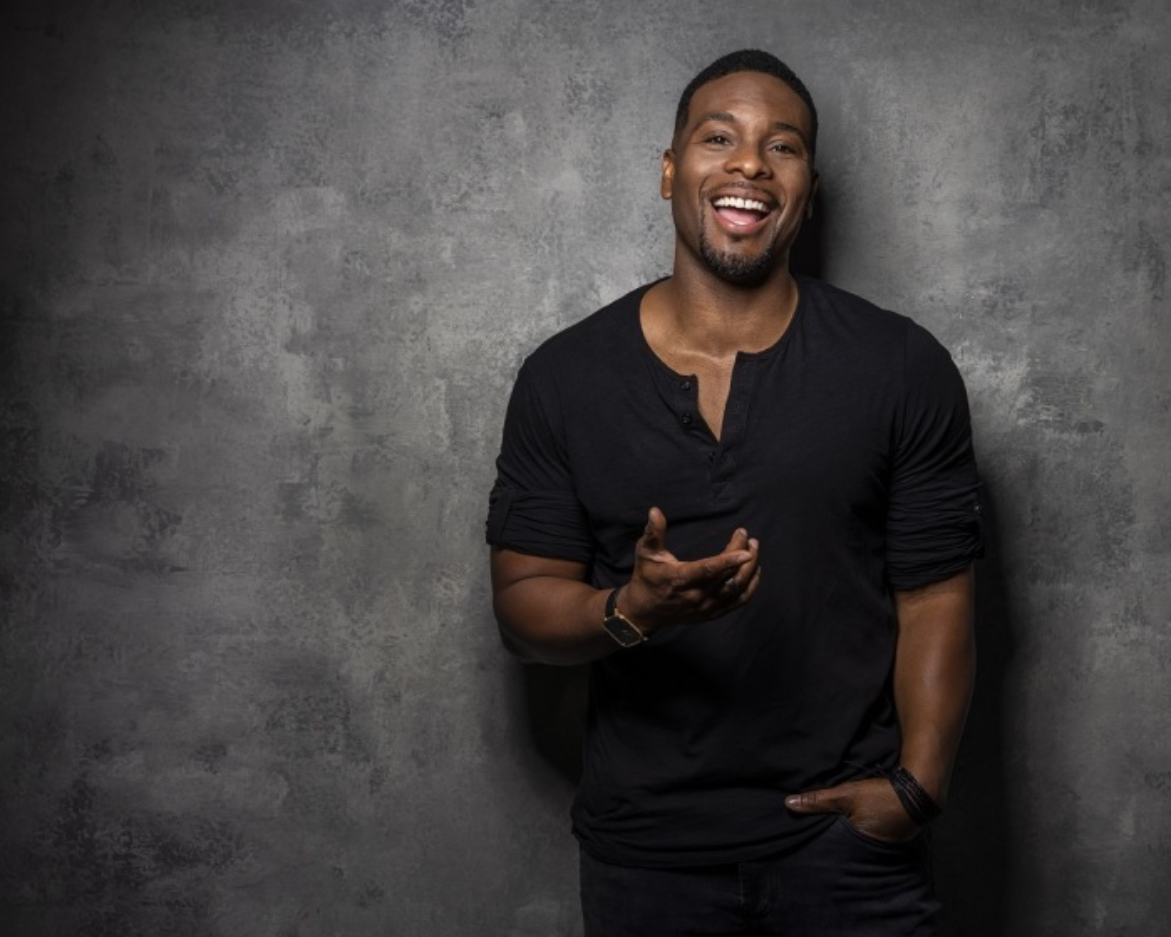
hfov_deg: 19.7
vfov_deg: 15.9
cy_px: 472
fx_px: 3361
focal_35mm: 97
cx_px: 694
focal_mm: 85
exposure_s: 1/160
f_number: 6.3
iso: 200
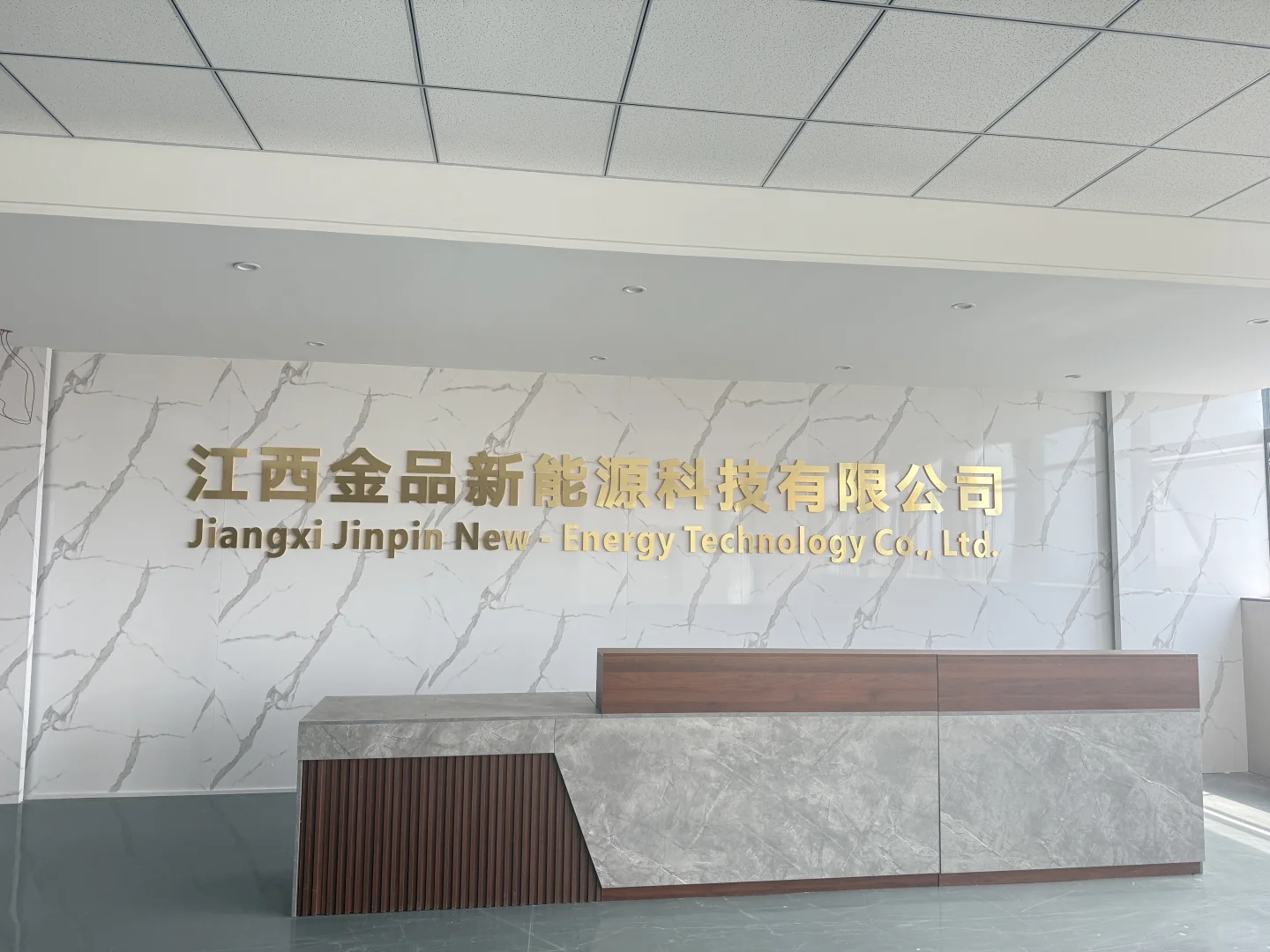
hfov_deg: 71.6
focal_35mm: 24
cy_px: 476
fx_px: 881
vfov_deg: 56.8
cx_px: 635
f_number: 1.78
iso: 100
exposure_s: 1/213
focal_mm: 6.76
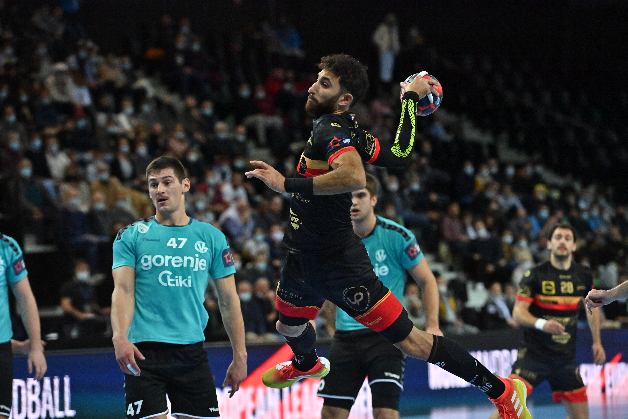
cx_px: 314
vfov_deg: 9.1
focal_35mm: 150
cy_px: 210
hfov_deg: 13.7
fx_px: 2616
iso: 6400
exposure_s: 1/5000
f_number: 5.6
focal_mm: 150
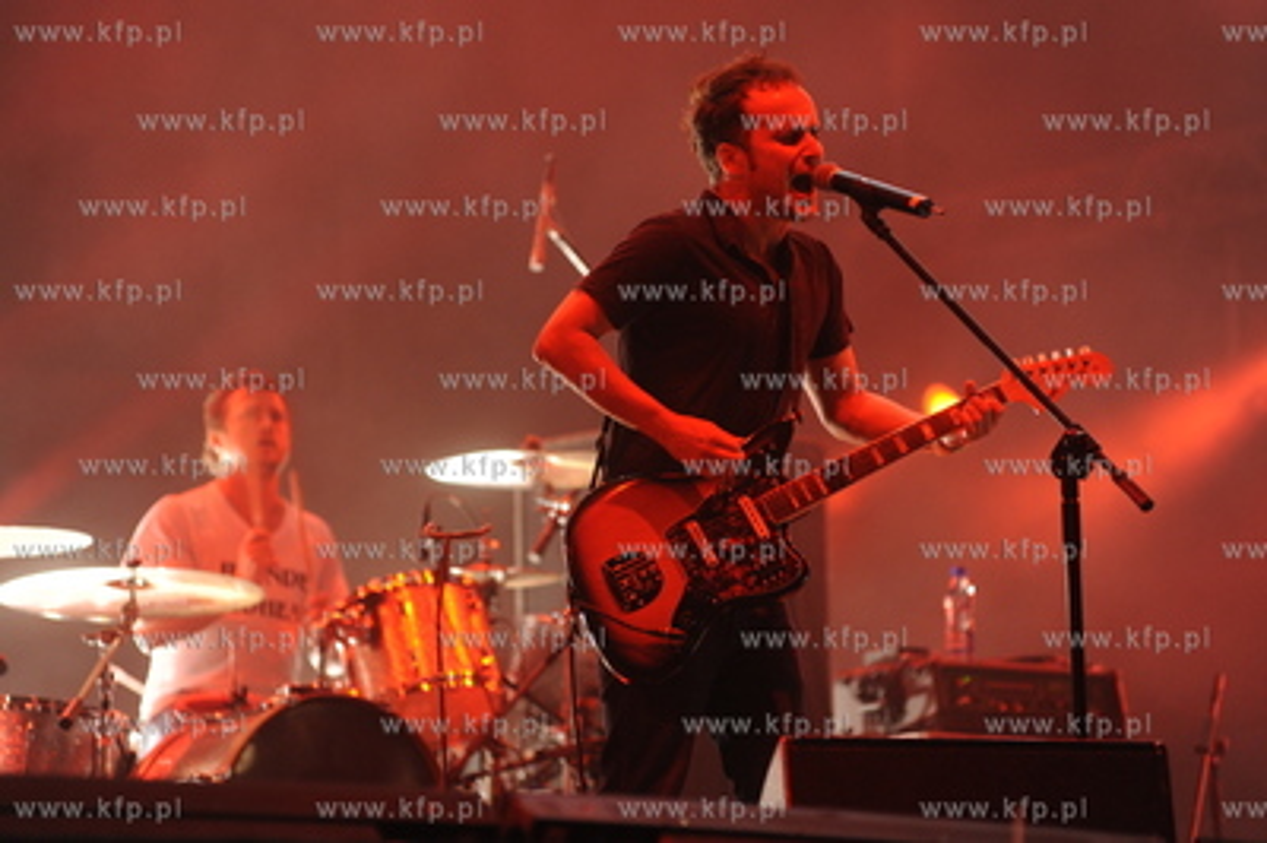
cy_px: 422
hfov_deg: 10.3
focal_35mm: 200
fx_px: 7033
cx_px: 634
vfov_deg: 6.9
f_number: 4
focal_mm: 200
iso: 1600
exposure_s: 1/100
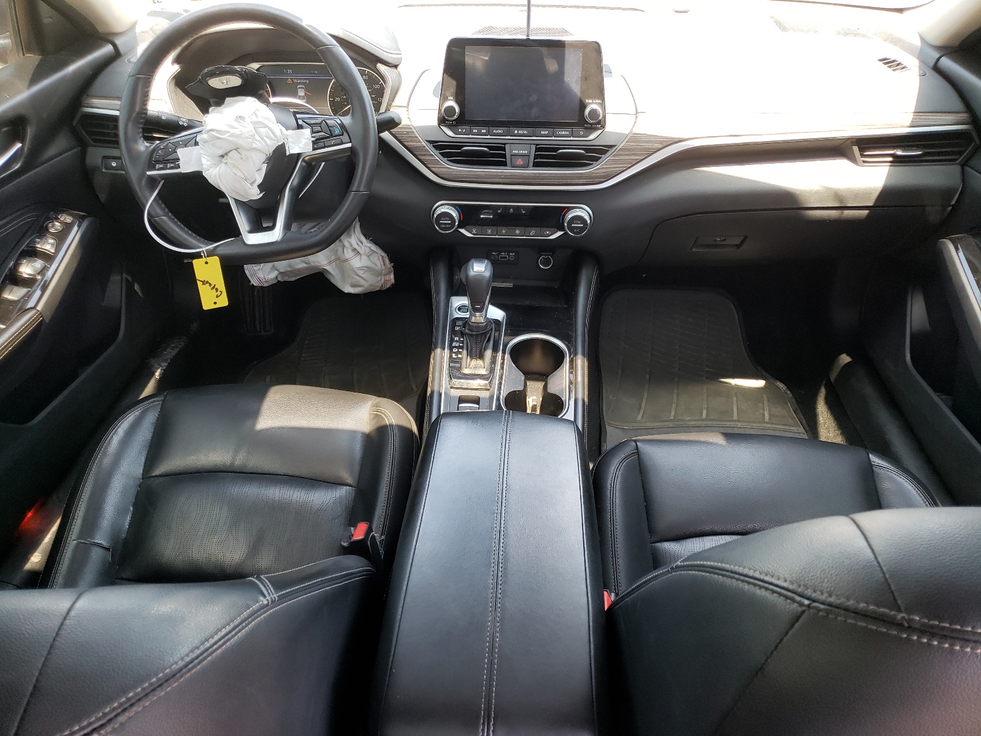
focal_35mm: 26
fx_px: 737
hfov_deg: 67.3
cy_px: 368
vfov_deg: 53.1
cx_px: 490
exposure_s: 1/100
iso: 67
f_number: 1.5
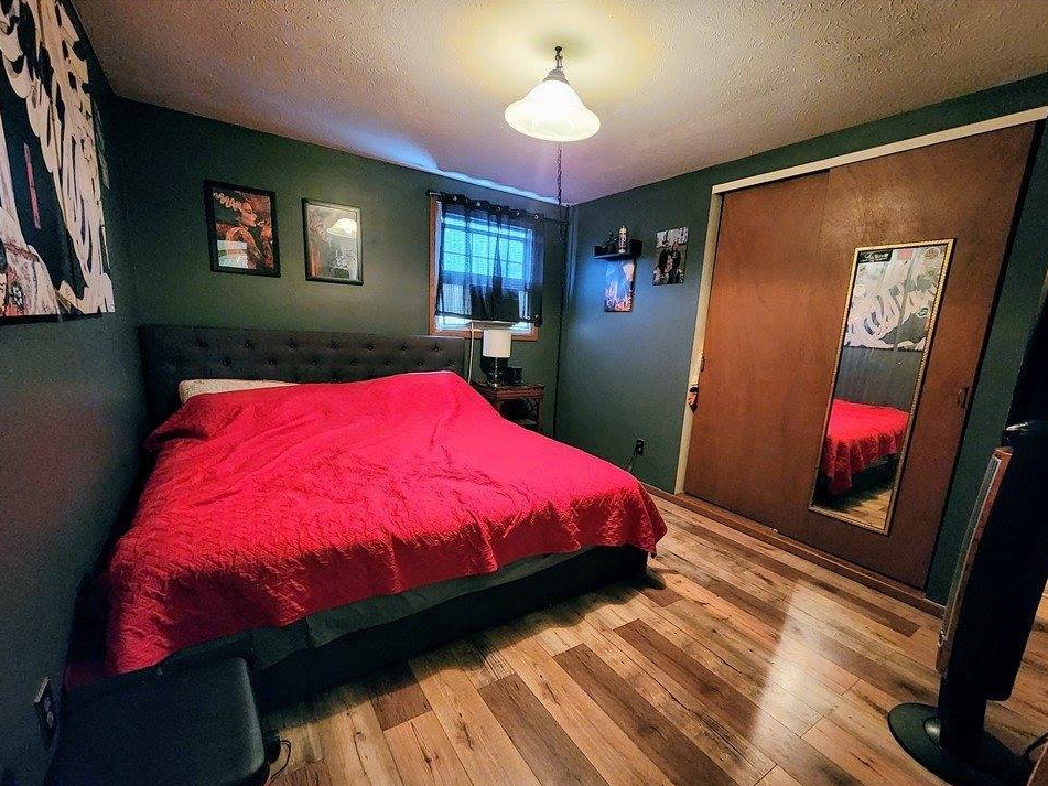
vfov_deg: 85.5
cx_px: 543
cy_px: 420
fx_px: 424
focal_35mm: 14
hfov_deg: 102.0
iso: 1000
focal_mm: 2.2
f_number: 2.2
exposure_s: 1/24
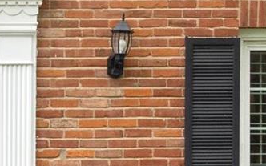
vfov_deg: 7.4
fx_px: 1282
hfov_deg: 11.4
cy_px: 97
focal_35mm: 177
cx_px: -123
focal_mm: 18
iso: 400
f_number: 10
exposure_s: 1/160
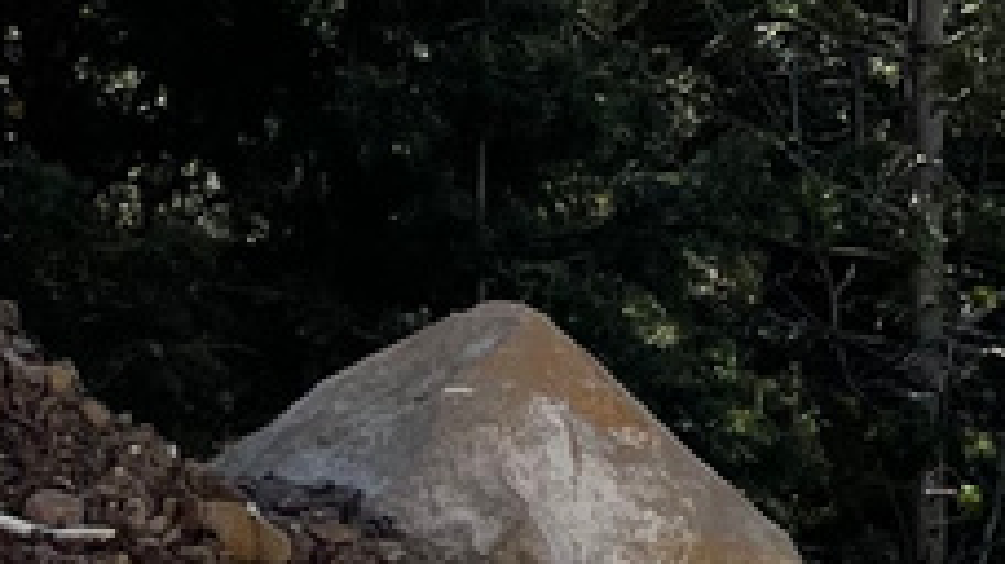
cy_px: -1674
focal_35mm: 191
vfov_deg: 5.5
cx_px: 979
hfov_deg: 11.2
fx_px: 5087
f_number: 1.6
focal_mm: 5.1
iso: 32
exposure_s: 1/3559
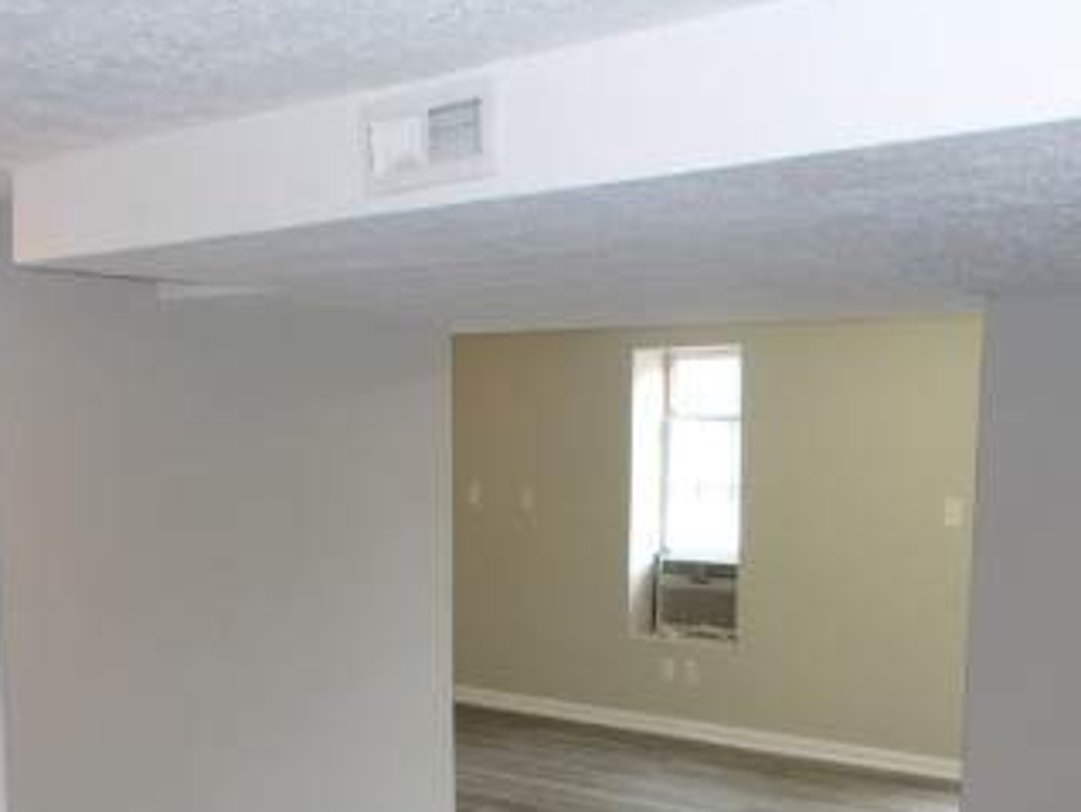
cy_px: 696
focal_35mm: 49
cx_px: 496
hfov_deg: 38.9
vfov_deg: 28.8
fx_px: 1531
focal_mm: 4.6
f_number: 3.2
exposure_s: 1/25
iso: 200
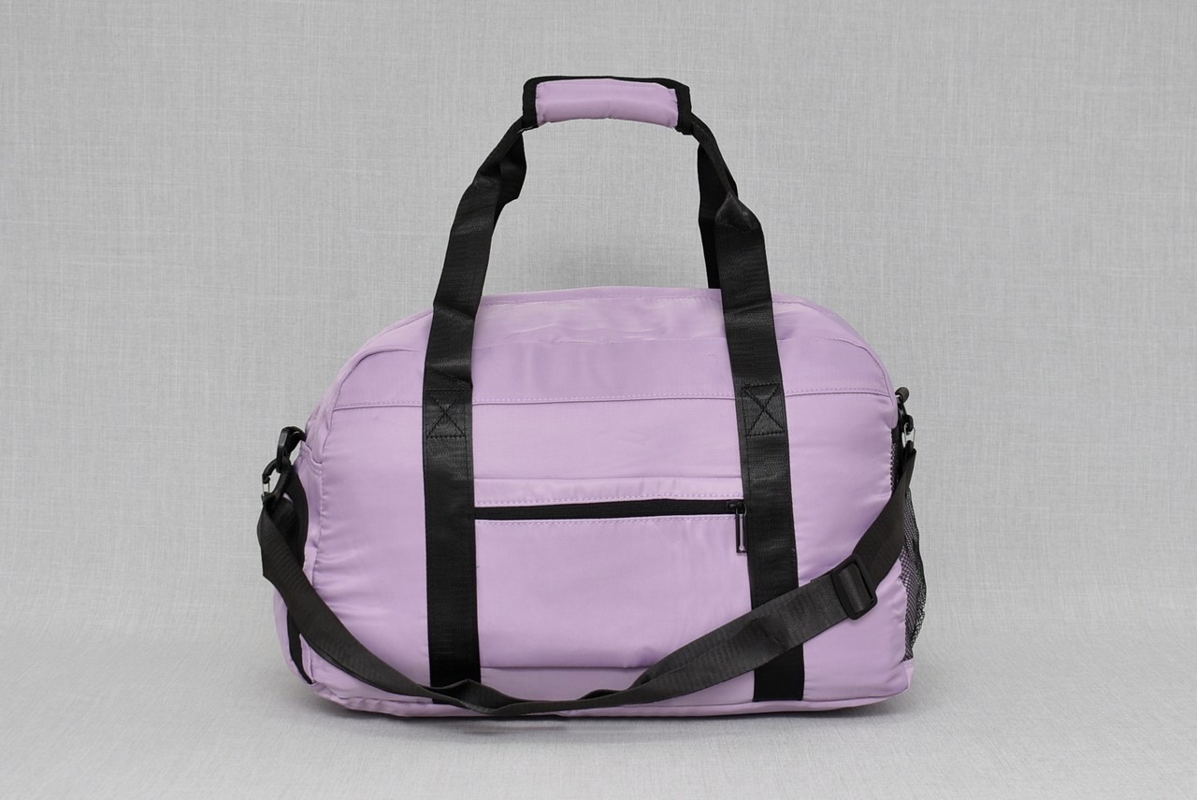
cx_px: 598
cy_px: 400
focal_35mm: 51
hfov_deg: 38.8
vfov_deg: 26.5
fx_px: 1697
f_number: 5.6
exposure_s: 1/60
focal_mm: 34
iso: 100
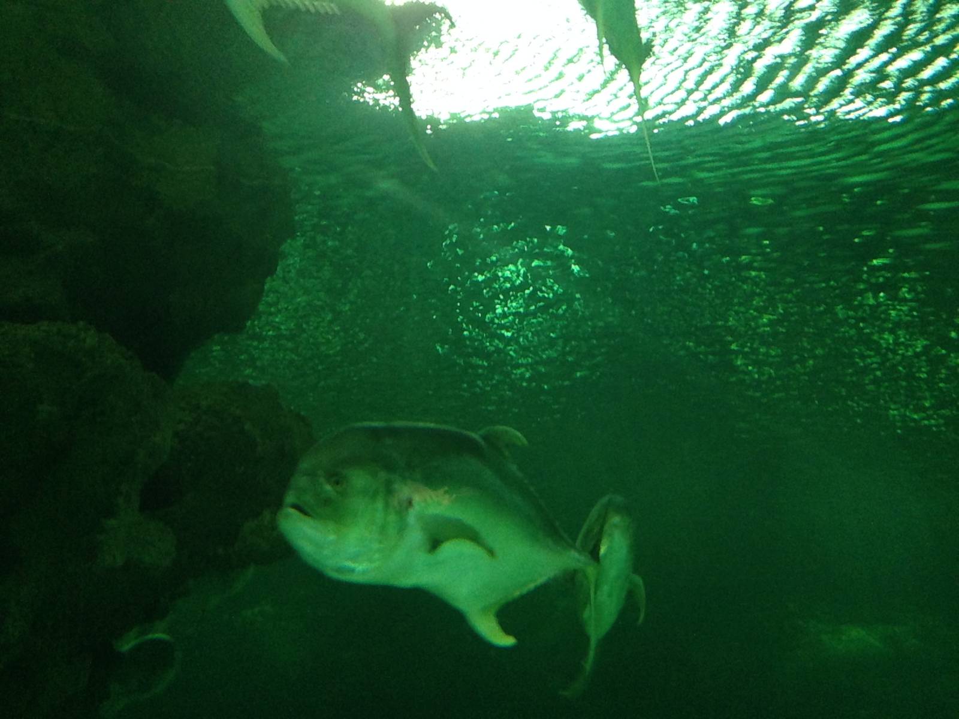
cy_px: 360
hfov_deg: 29.4
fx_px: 1828
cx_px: 480
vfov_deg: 22.3
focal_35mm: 66
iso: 400
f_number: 2.4
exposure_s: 1/20
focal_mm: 4.12
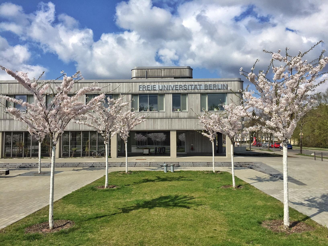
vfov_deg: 48.2
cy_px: 123
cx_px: 164
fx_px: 275
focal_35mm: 29
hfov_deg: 61.7
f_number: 2.2
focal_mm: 4.15
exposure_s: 1/3300
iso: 32
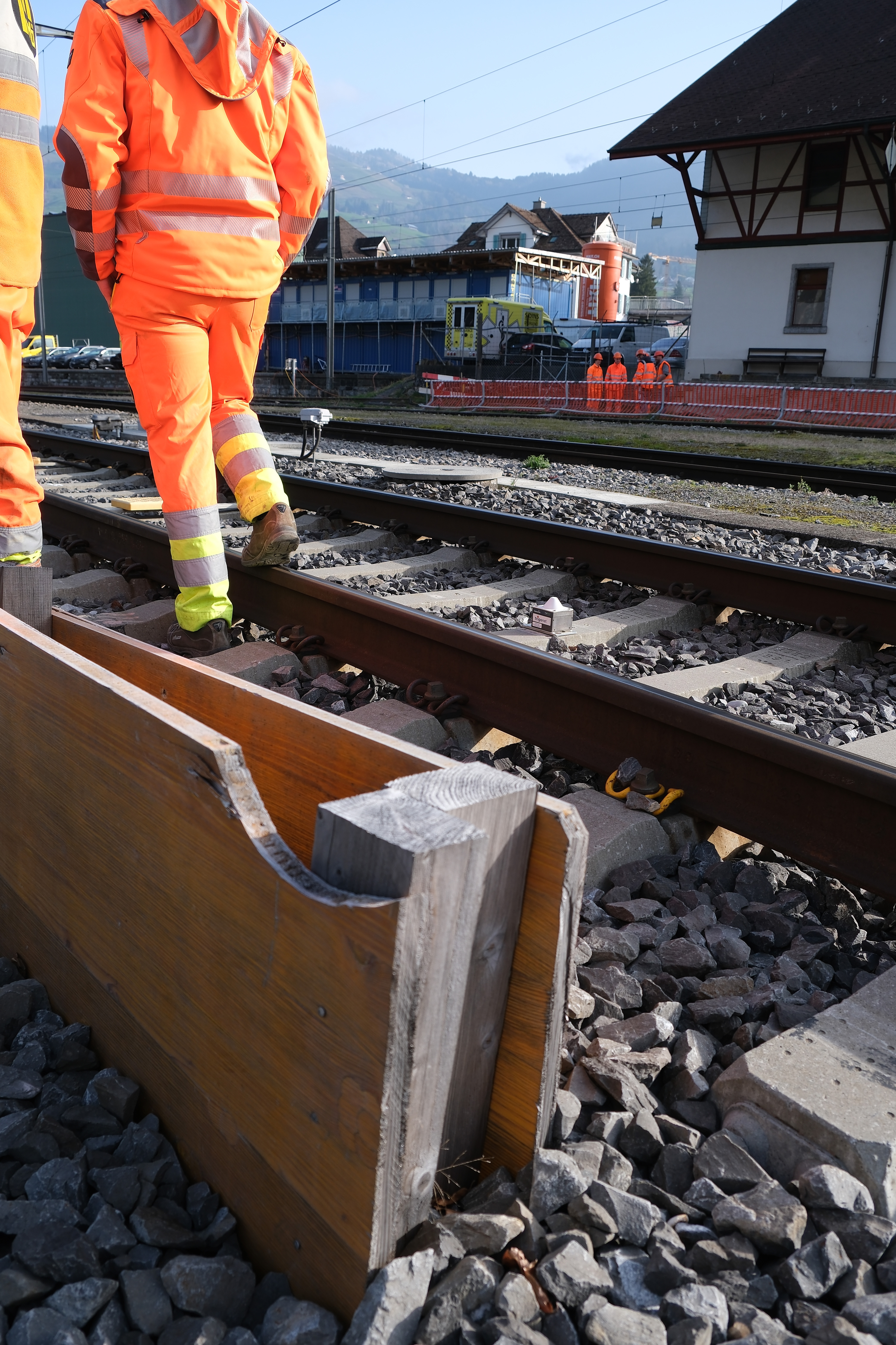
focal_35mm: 27
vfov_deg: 67.4
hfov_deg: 47.9
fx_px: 1008
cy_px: 672
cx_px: 448
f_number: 5
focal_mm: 18
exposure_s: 1/320
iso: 160
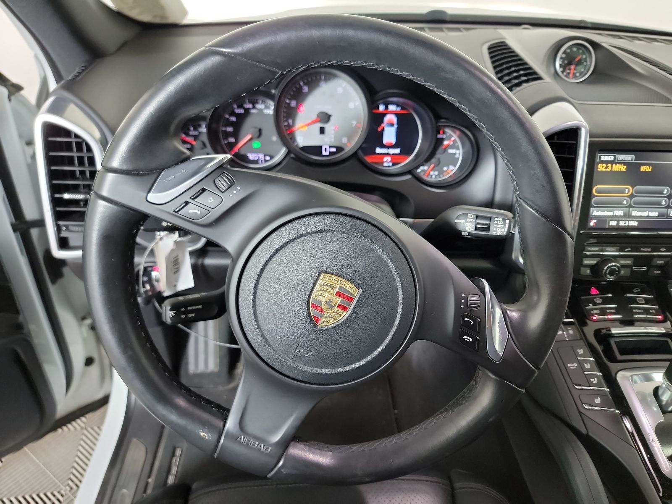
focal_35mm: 24
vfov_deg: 56.8
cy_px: 252
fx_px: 466
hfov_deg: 71.6
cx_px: 336
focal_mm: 6.7
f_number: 1.8
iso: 1009
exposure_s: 1/59
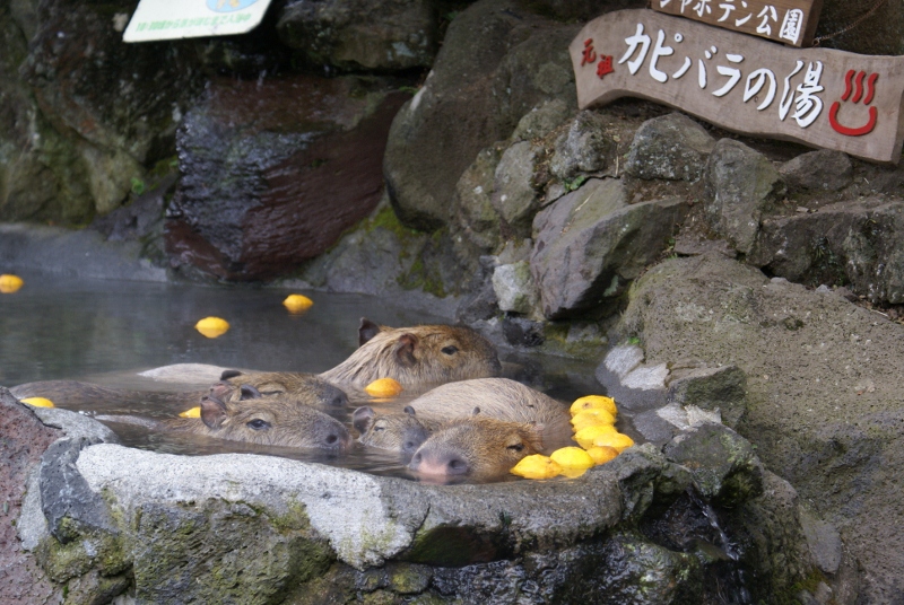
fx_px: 2263
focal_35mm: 90
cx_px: 452
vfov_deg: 15.2
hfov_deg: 22.6
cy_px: 302
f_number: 5.6
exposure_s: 1/125
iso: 250
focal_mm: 60
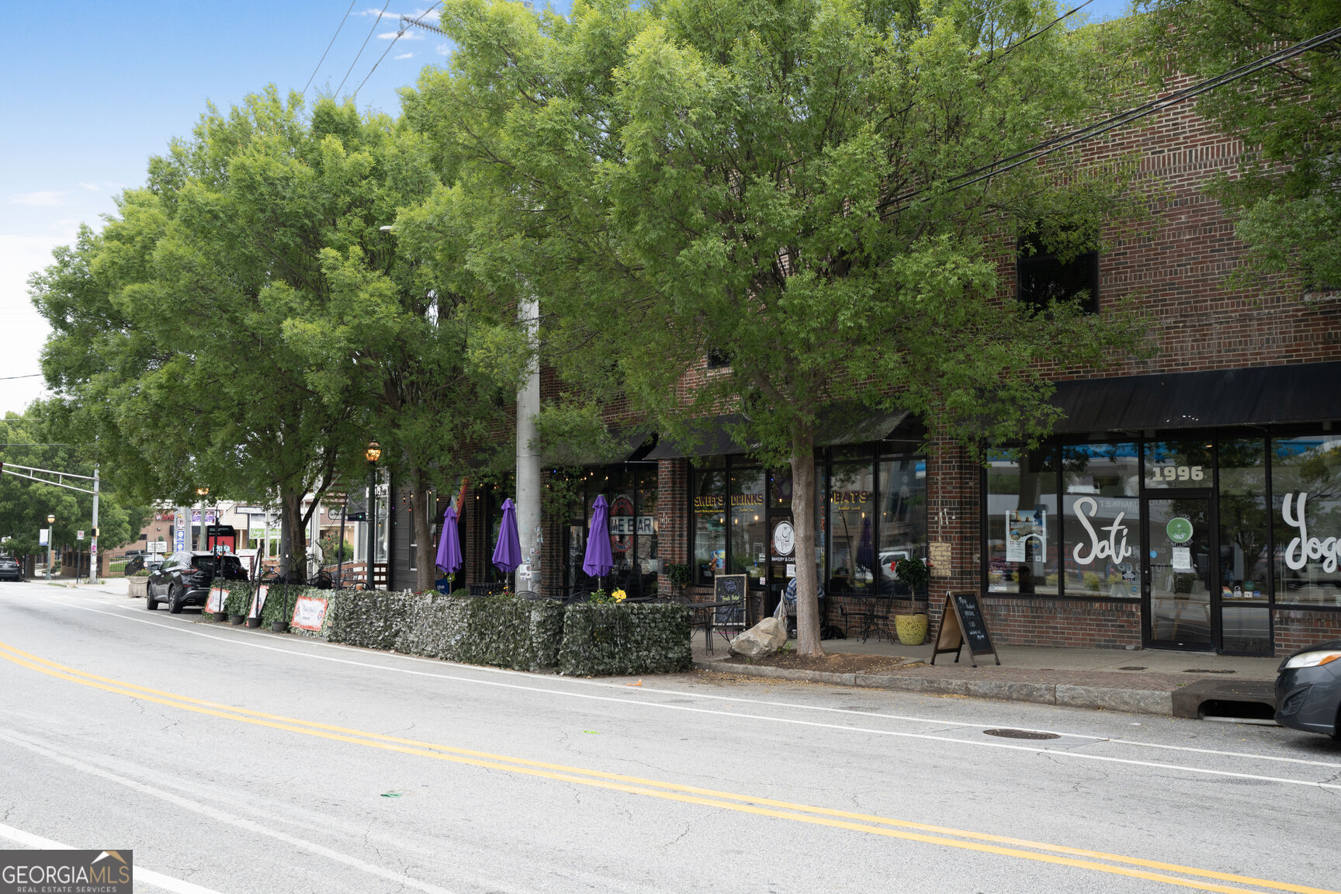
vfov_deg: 37.9
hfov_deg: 54.4
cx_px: 670
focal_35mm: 35
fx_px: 1304
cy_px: 447
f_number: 7.1
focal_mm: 35
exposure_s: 1/250
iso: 400
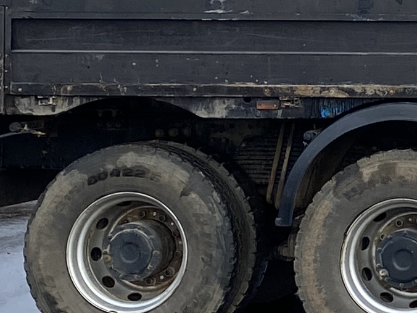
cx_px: 663
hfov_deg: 12.0
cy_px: 12
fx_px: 1867
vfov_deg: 9.5
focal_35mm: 155
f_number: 1.8
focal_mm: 4.25
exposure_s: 1/637
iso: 32
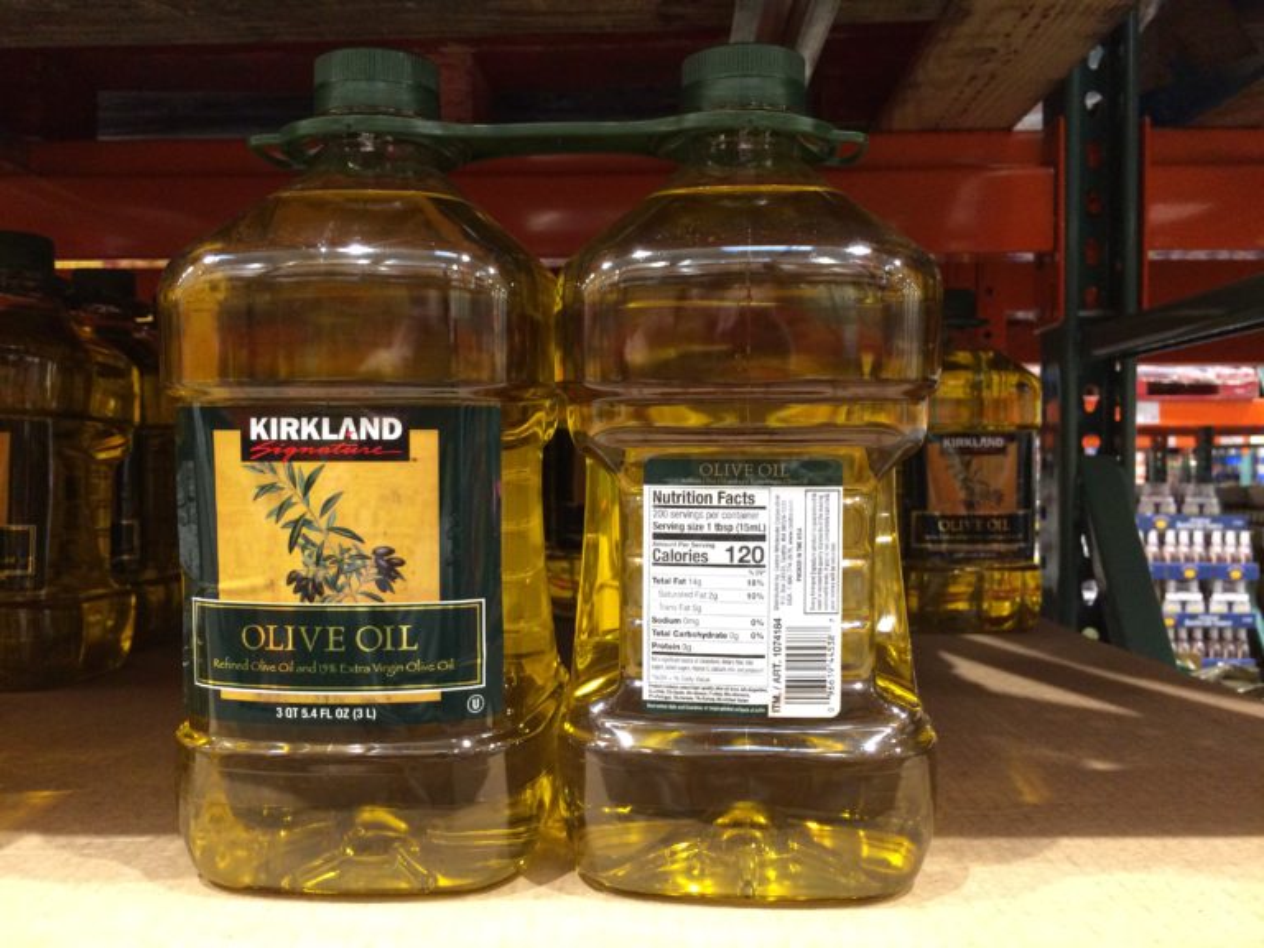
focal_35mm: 29
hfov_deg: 61.7
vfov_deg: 48.2
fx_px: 1059
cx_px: 632
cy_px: 474
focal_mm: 4.15
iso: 320
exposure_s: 1/30
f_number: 2.2
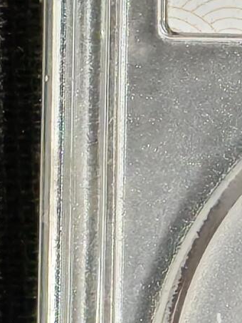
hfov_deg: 3.1
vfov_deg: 4.2
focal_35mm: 477
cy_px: 259
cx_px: 455
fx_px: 4444
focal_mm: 4.94
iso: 50
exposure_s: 1/483
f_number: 1.5
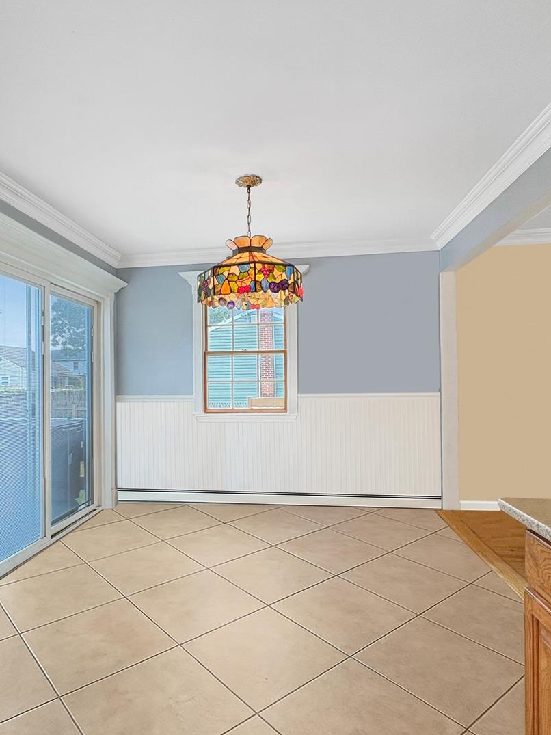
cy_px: 392
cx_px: 230
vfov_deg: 81.6
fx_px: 425
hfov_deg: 65.5
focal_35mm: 20
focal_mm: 2.22
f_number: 2.2
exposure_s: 1/120
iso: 125
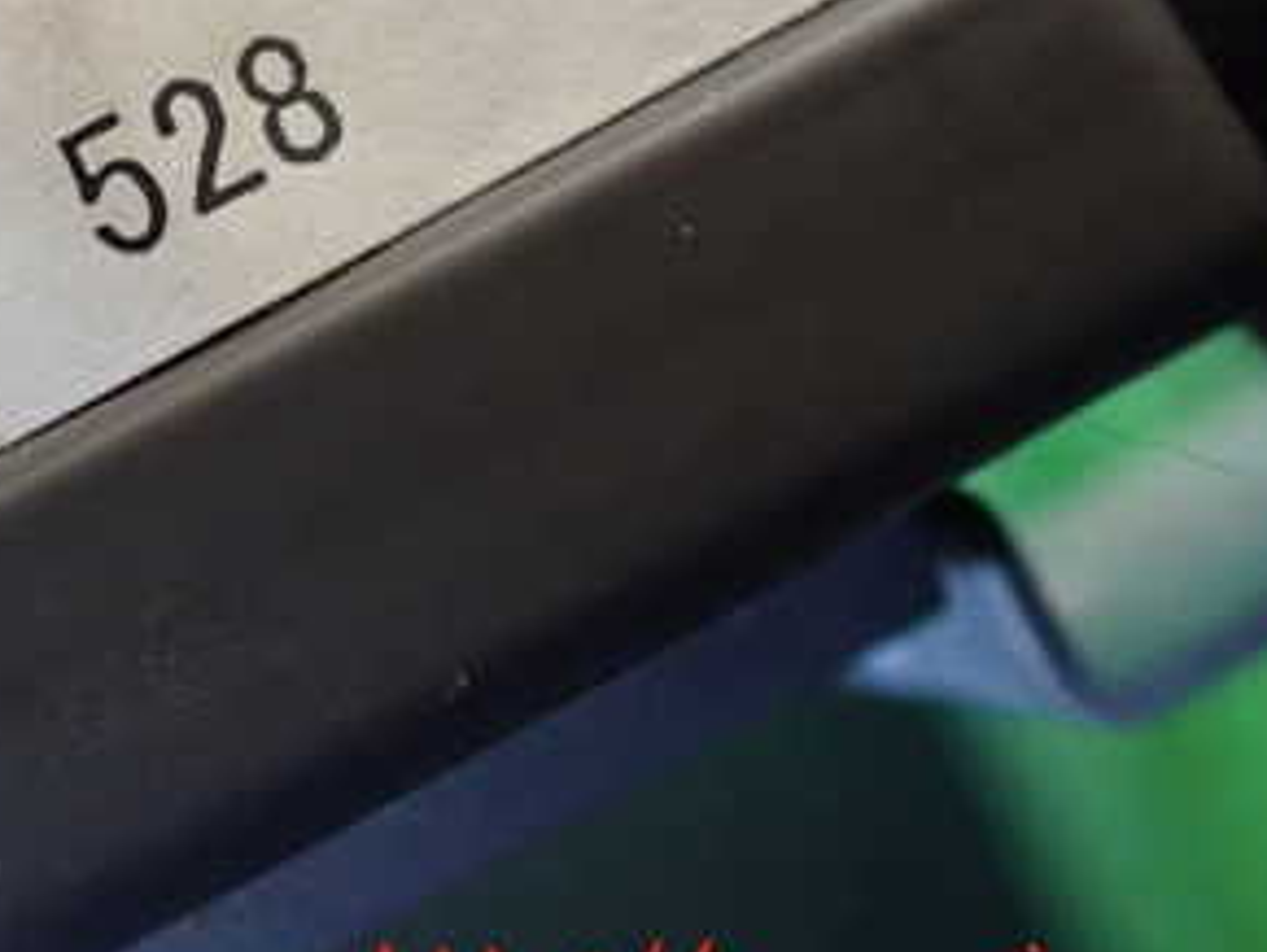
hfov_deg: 29.5
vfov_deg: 23.0
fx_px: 2271
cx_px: 52
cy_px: 61
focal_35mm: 62
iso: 800
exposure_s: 1/125
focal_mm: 5.4
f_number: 2.3
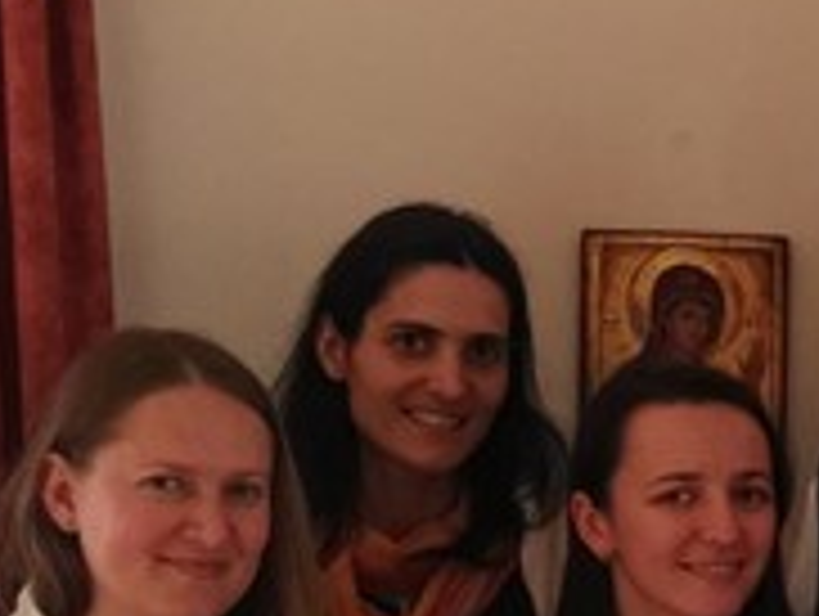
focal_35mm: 123
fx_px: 2914
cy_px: 567
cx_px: 1287
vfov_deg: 12.0
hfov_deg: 14.7
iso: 119
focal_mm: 2.96
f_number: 2
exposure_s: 1/30
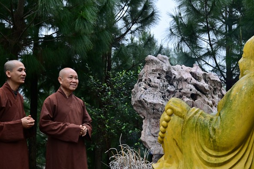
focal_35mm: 52
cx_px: 135
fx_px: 366
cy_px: 92
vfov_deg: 25.9
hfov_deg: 38.2
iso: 400
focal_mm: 46
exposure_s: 1/200
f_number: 5.6
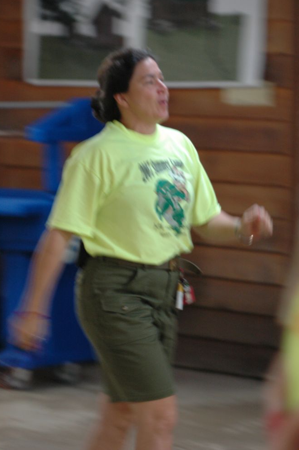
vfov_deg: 9.8
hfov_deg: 6.5
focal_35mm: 210
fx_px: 2618
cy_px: 222
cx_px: 151
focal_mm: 135
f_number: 2.8
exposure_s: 1/30
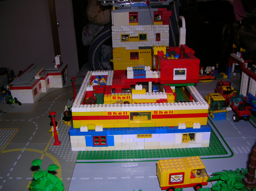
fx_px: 259
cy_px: 96
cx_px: 128
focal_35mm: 35
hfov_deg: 52.7
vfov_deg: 40.6
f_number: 2.8
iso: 50
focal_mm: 5.8
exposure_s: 1/60.1
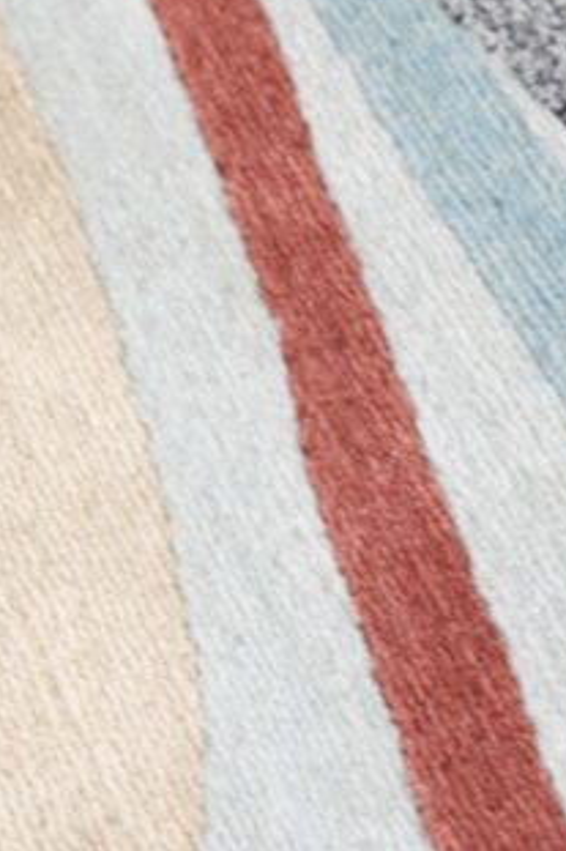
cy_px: -63
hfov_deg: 5.5
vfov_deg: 8.3
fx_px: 5831
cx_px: 529
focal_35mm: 247
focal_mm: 50
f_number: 5.6
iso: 100
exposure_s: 1/8
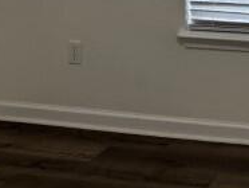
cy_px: -165
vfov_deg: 12.2
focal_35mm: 110
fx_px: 792
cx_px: 362
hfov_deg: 16.4
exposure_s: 1/120
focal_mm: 6.86
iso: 125
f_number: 1.78
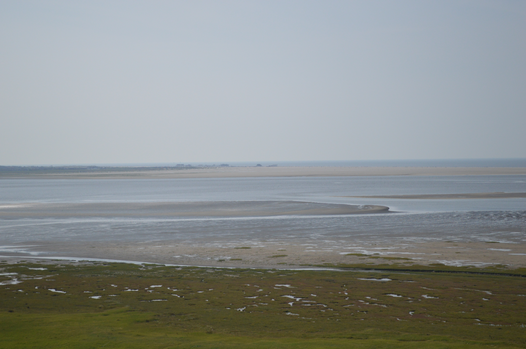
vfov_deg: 16.5
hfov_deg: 24.6
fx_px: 1204
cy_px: 174
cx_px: 263
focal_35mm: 82
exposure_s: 1/4000
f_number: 5.6
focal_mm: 55
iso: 560
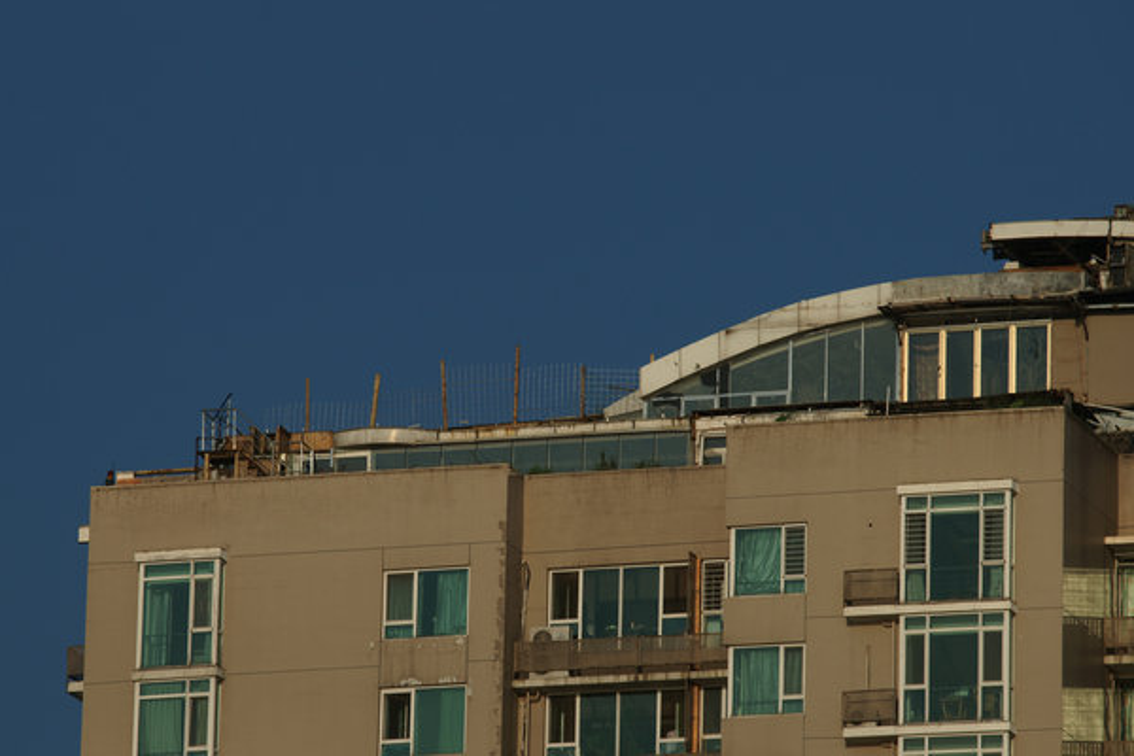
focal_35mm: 400
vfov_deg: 3.4
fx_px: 12599
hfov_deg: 5.2
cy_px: 378
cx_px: 567
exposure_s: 1/500
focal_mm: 400
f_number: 9
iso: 100
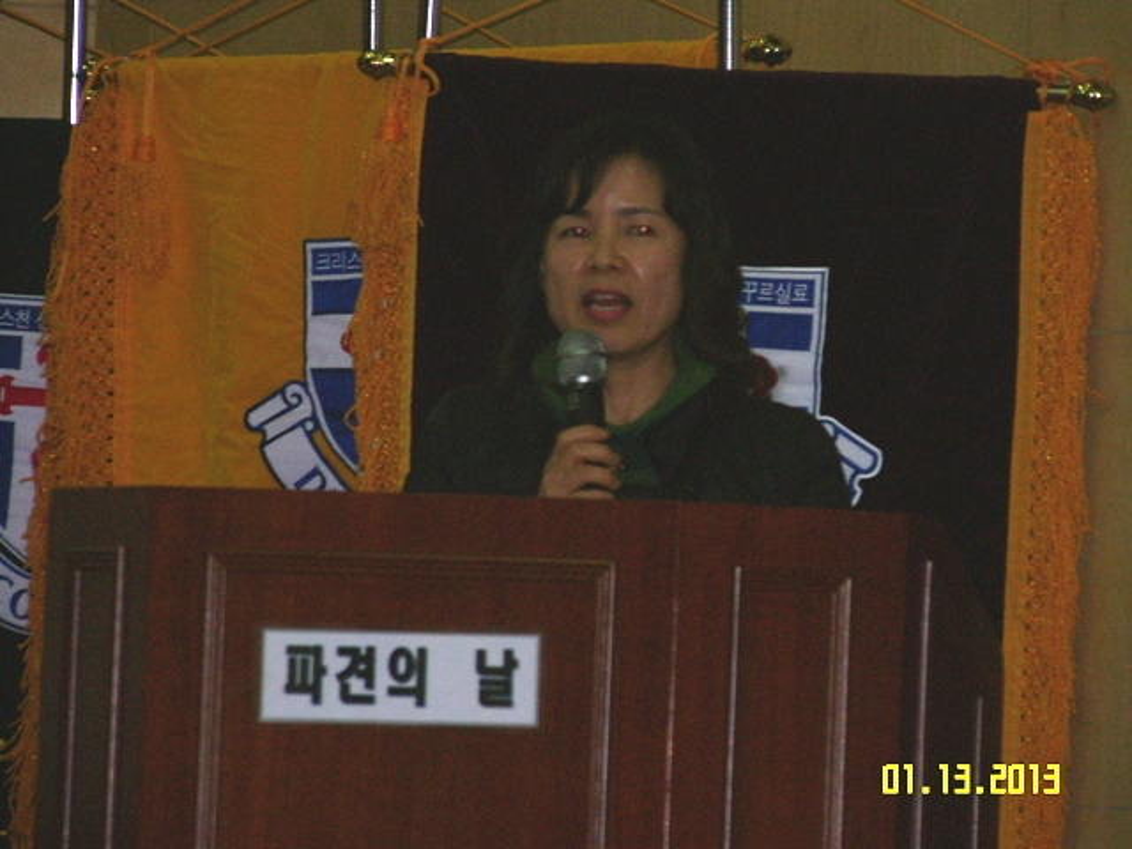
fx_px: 13735
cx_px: 566
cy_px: 424
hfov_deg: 4.7
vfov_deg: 3.5
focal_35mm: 420
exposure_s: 1/250
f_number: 4.6
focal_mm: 104.7
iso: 100
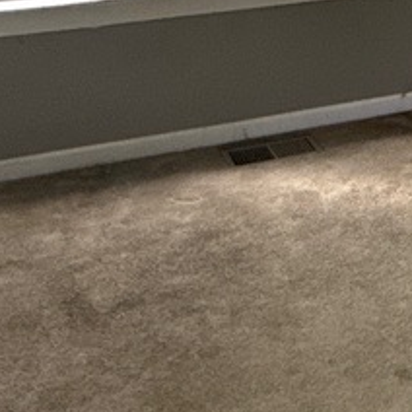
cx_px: 548
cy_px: -111
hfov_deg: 19.0
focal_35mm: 84
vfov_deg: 19.2
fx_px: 1131
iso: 250
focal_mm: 2.22
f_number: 2.2
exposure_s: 1/120
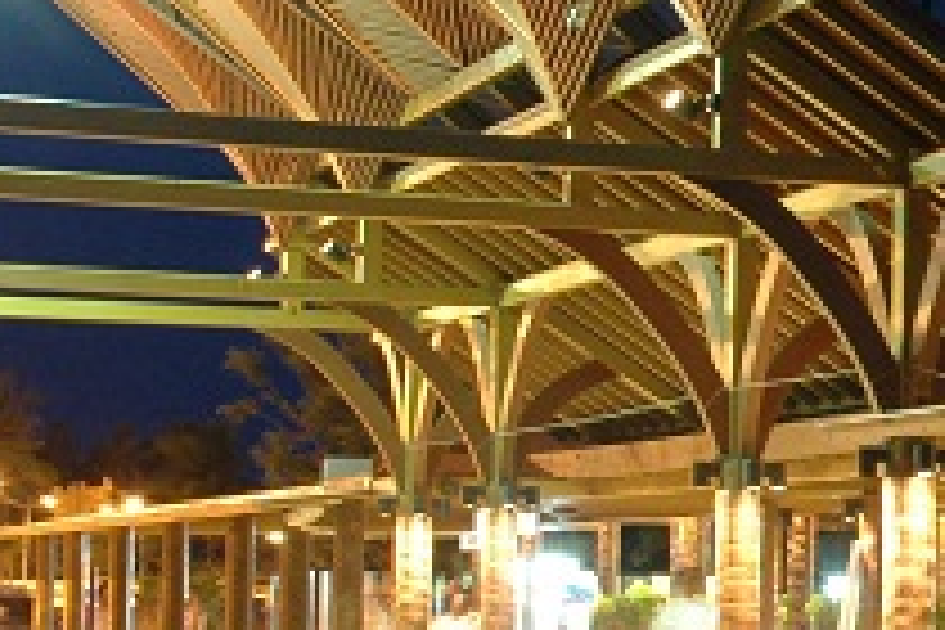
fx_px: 3596
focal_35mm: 137
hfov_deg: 13.5
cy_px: 394
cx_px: 1665
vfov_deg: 10.0
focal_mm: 24
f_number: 9.5
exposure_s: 15
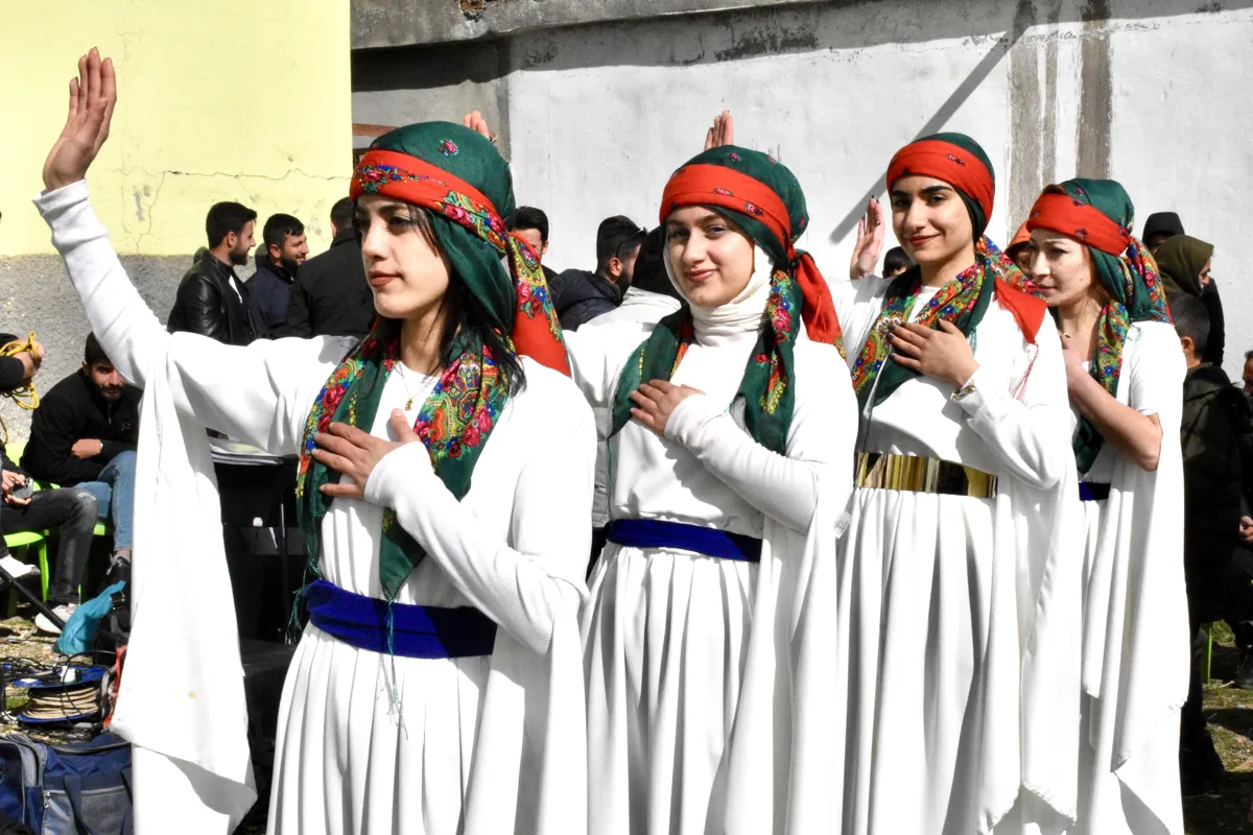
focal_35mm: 51
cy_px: 418
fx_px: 1775
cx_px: 626
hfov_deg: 38.9
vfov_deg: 26.5
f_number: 22
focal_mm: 34
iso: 3200
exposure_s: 1/2000
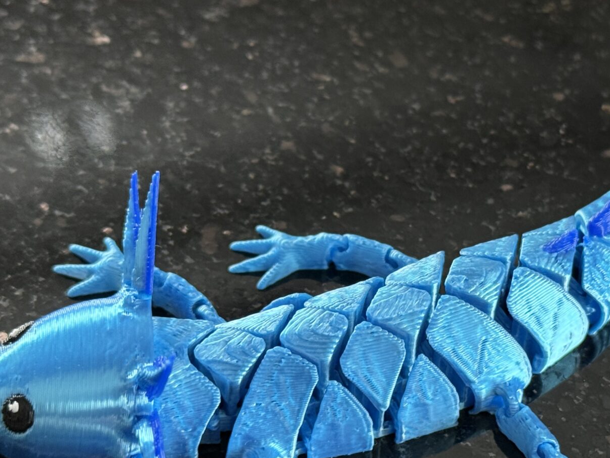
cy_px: 283
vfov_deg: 14.5
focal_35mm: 102
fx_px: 1798
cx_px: 429
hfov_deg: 19.2
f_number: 1.78
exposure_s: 1/60
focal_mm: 6.76
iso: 160
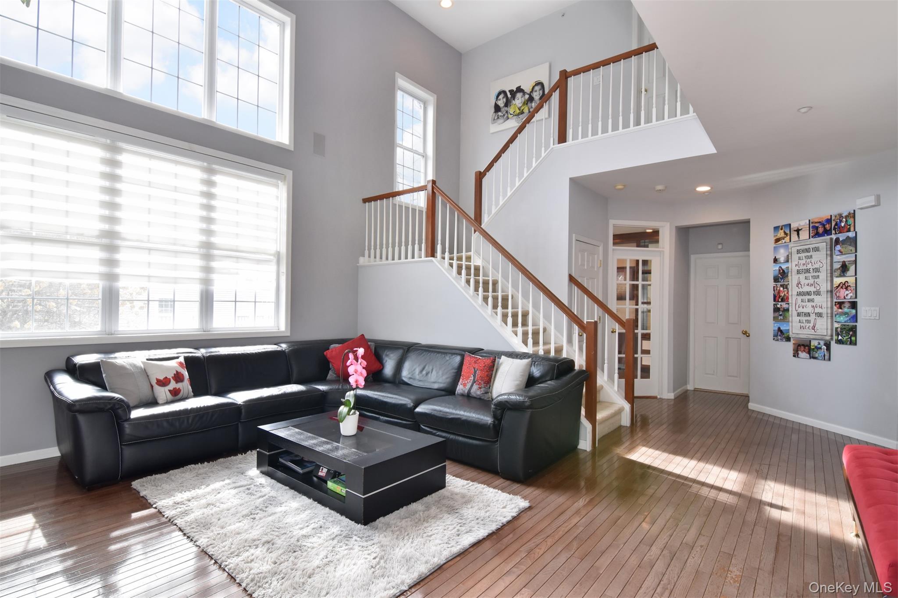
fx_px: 412
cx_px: 449
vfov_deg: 72.0
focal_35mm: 16
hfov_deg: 95.0
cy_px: 299
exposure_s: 1/40
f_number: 11
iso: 640
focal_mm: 11
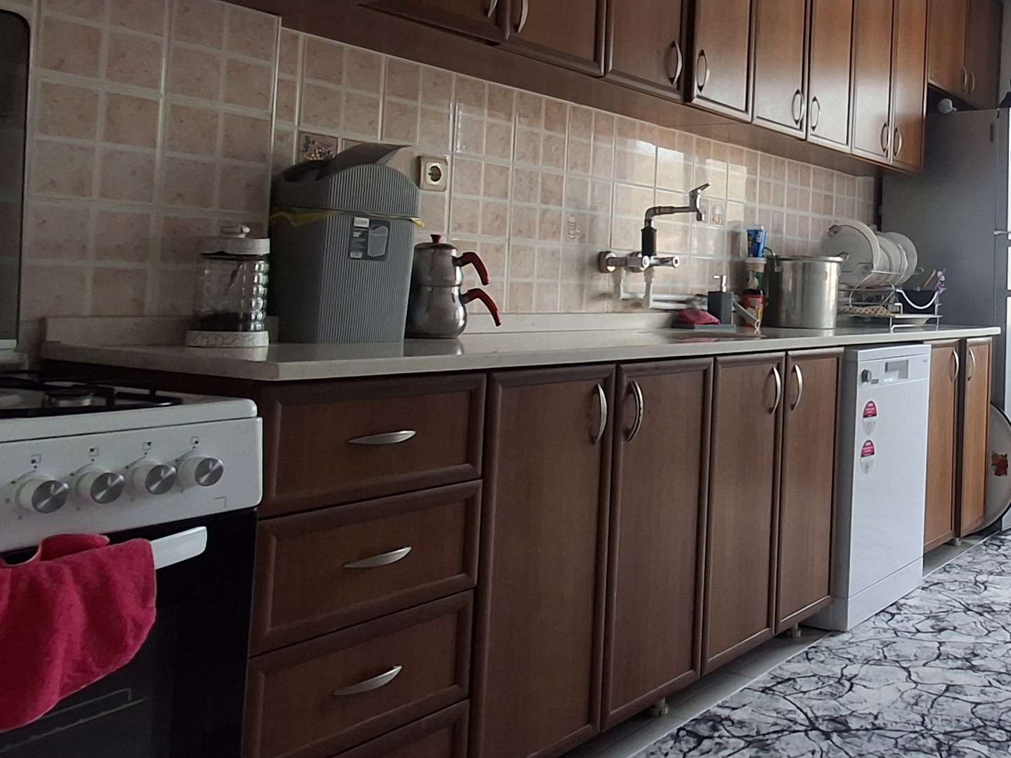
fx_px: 1051
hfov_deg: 47.8
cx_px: 843
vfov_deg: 39.1
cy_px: 235
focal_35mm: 36
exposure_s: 1/50
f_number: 2.2
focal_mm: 1.64
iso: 40
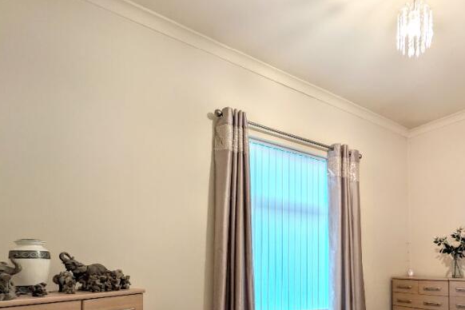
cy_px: 254
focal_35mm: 22
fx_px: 284
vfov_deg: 52.9
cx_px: 316
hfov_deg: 75.7
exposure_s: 1/20
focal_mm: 2.02
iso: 53
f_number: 1.7
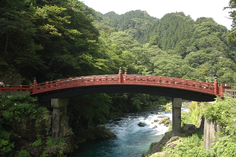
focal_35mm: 38
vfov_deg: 35.4
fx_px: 246
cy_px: 78
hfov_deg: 51.3
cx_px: 118
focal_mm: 25
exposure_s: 1/350
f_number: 4
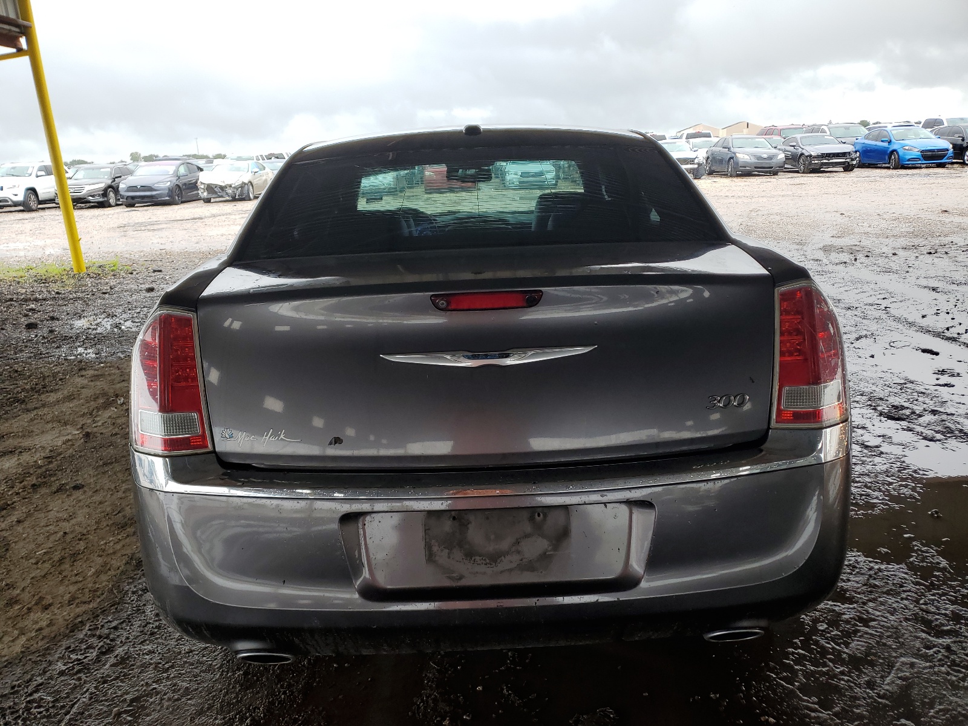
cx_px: 484
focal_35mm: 26
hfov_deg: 67.3
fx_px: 727
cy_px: 363
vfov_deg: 53.1
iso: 50
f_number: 1.5
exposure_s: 1/278
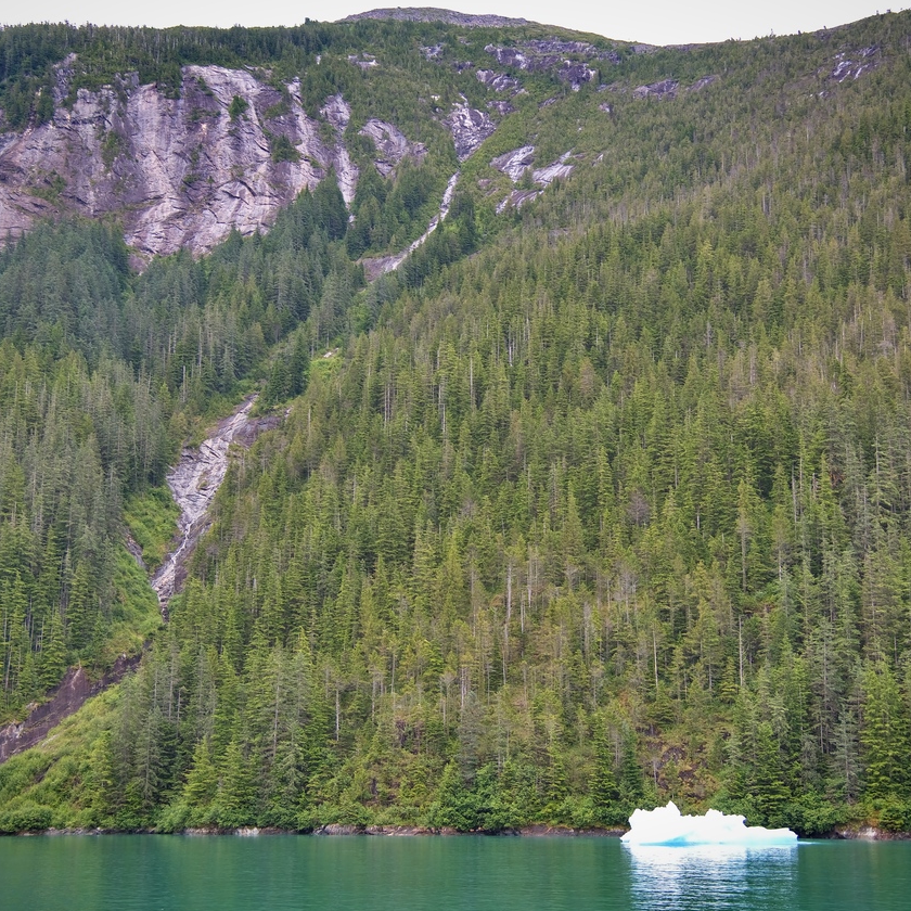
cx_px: 446
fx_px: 1697
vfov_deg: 30.0
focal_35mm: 57
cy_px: 451
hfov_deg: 30.0
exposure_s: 1/100
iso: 110
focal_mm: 44
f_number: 4
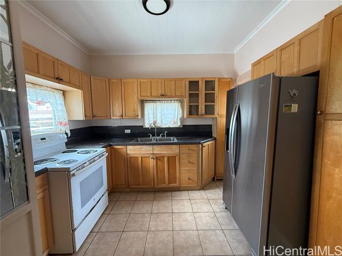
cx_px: 171
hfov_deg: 102.1
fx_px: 138
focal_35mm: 14
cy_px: 128
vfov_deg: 85.7
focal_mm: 2.22
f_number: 2.2
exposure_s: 1/61
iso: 320
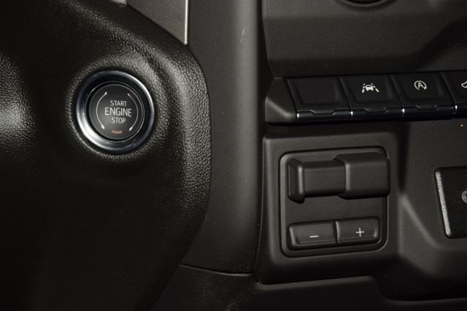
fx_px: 1362
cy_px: 156
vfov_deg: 13.0
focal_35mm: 105
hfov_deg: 19.5
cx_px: 234
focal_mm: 70
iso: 100
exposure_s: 1/125
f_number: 8
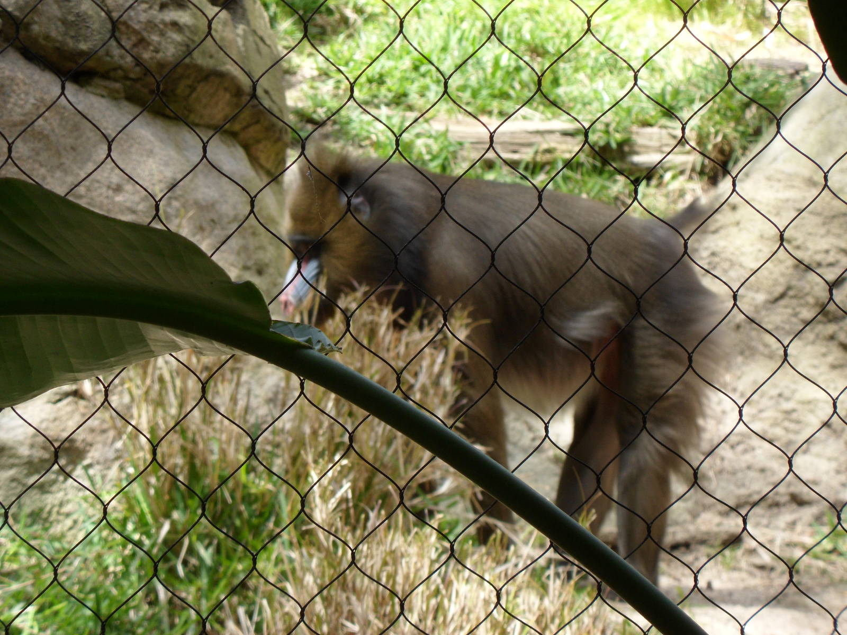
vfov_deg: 5.5
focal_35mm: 270
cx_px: 424
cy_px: 318
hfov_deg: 7.3
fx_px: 6606
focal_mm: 46.8
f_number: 5.9
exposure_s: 1/60
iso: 80
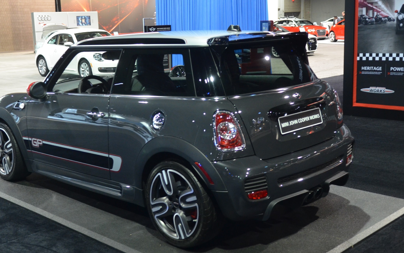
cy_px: 116
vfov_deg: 26.9
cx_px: 181
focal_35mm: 48
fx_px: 528
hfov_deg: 41.8
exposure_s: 1/15
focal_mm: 26
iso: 1600
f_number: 2.8
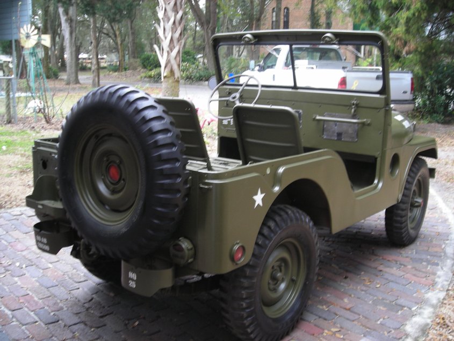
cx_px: 227
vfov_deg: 37.7
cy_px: 170
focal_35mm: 38
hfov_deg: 49.0
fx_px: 498
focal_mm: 6.3
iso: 83
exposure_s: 1/29.8
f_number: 3.2
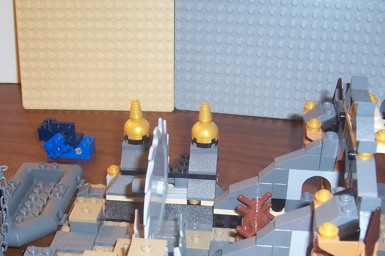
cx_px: 204
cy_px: 207
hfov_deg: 37.5
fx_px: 567
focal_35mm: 53
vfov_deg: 25.1
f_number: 2.7
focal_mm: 5.6
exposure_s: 1/60
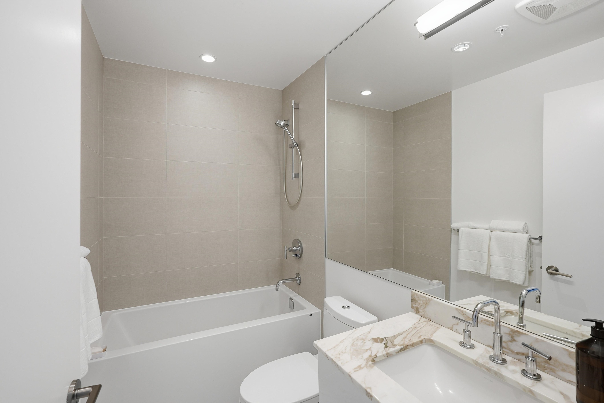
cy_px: 202
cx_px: 302
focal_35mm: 16
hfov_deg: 96.7
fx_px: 269
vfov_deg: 73.8
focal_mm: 16
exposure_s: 1/50
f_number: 8
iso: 320
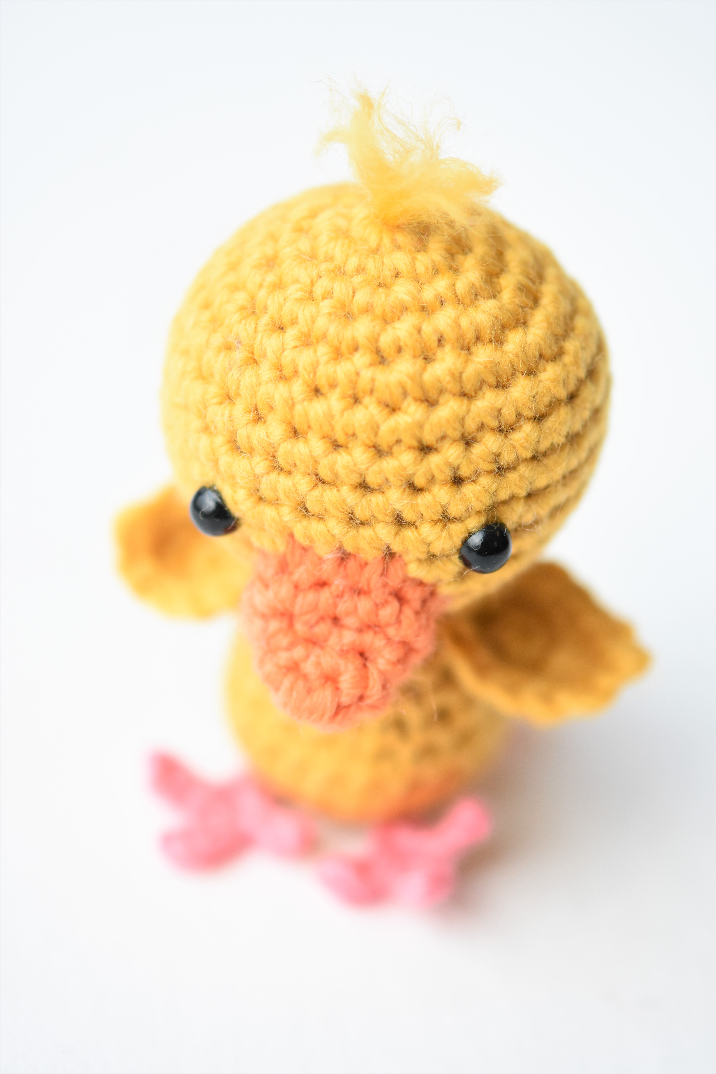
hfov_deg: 15.2
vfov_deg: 22.6
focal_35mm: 90
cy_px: 537
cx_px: 358
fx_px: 2685
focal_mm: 60
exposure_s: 1/800
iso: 1250
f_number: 3
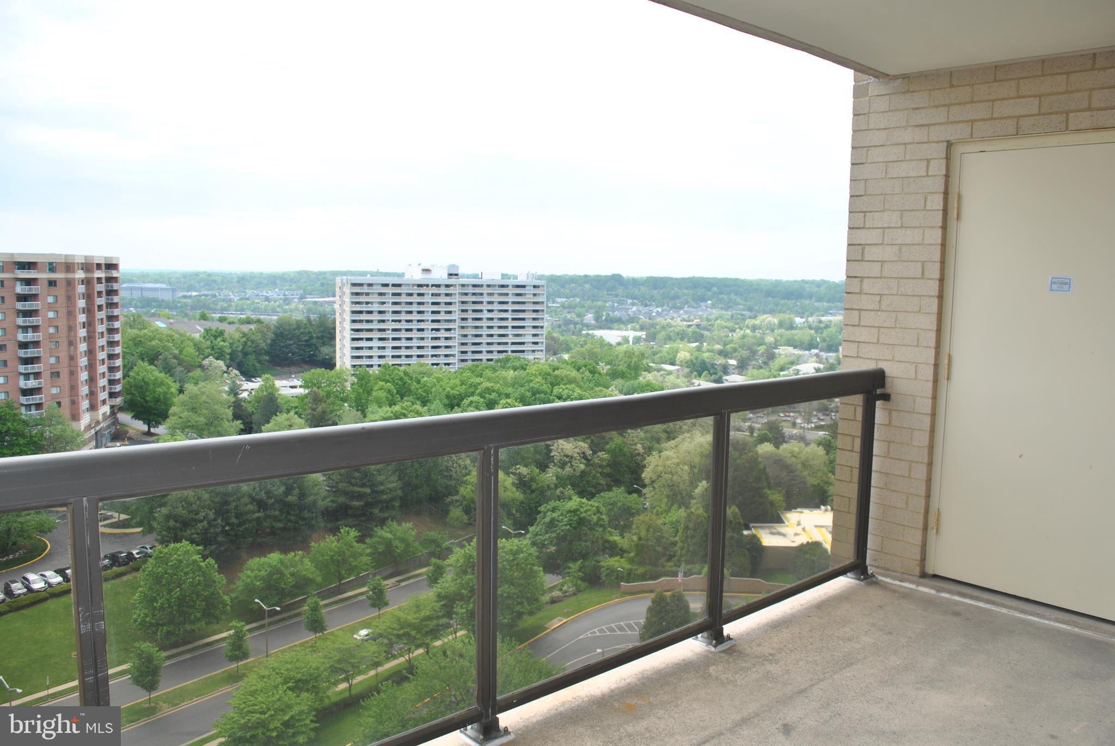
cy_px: 373
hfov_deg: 67.3
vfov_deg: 48.0
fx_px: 837
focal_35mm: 27
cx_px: 558
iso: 100
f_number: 7.1
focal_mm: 18
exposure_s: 1/200
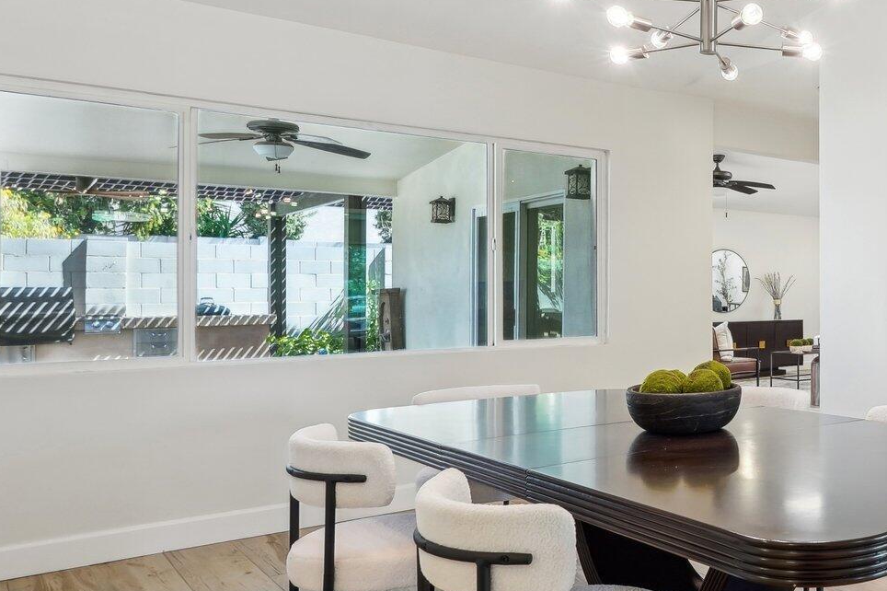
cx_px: 893
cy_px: 298
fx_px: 837
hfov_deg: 46.4
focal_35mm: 34
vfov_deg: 38.9
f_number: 8
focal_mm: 16
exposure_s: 1/15
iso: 400
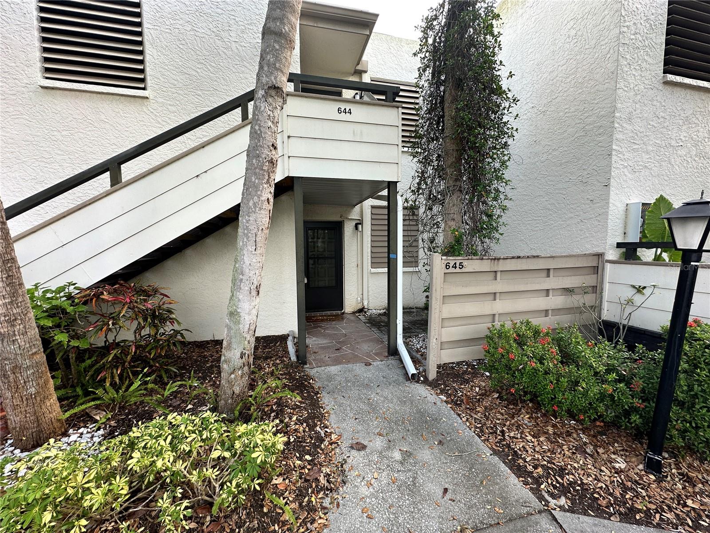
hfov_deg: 102.1
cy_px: 266
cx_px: 355
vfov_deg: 85.7
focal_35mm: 14
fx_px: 287
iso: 40
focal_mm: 2.22
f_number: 2.2
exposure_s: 1/135
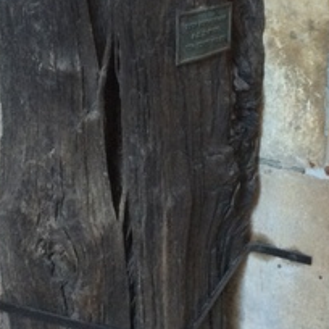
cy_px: 44
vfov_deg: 20.3
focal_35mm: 84
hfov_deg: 20.6
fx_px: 903
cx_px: 153
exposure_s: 1/24
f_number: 2.4
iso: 250
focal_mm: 3.3
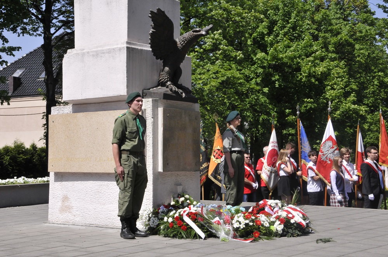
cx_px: 194
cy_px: 128
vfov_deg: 23.7
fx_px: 614
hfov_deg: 35.1
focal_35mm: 57
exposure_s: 1/800
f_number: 14
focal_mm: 38
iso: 800
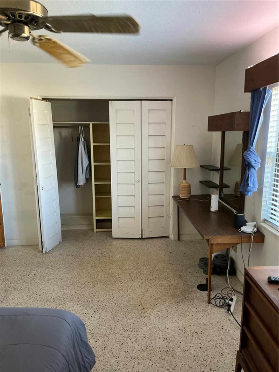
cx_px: 140
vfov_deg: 67.3
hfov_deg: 53.1
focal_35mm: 26
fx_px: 279
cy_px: 186
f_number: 1.6
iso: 320
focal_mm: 4.2
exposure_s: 1/59
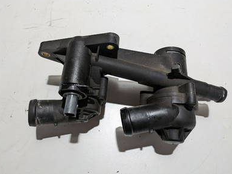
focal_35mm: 26
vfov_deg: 53.0
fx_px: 174
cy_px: 85
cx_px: 117
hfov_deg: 67.4
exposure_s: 1/50
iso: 60
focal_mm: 5.43
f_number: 1.89
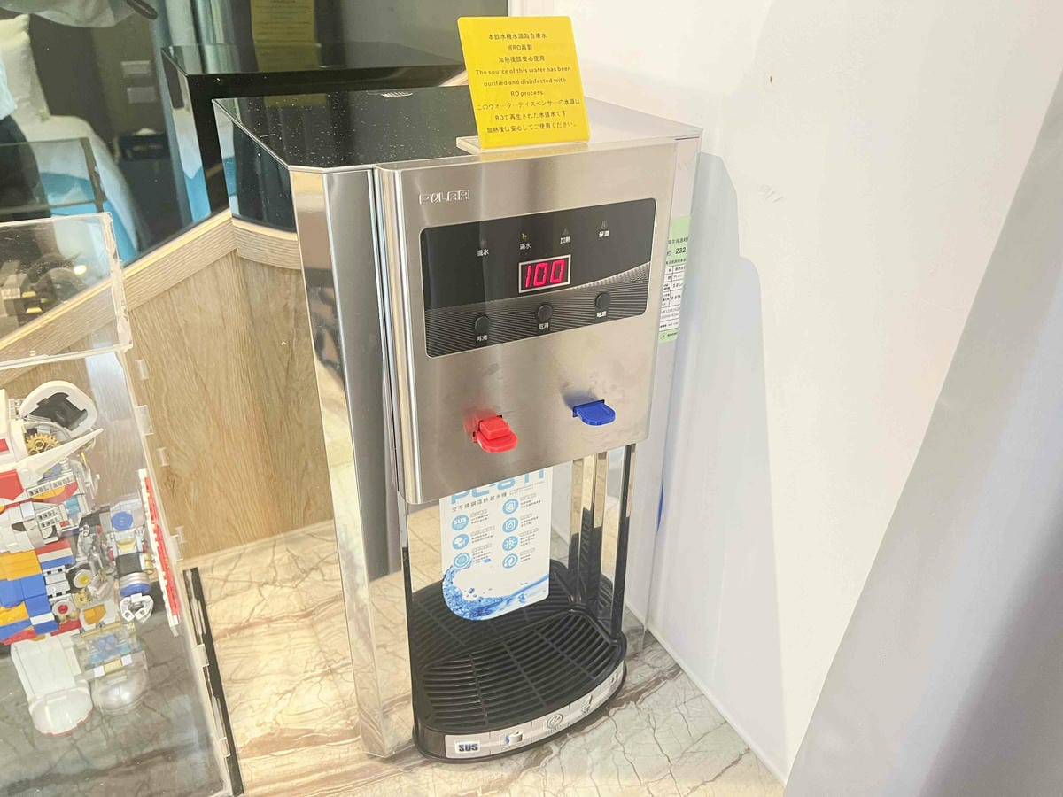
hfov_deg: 67.3
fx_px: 798
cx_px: 532
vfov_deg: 53.1
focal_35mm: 26
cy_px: 398
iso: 400
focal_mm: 5.7
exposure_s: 1/60
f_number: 1.5
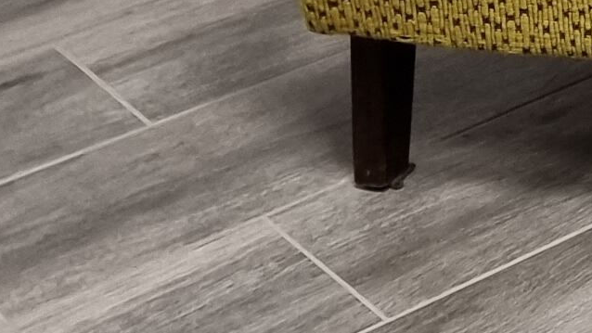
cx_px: 1228
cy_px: -243
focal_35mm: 164
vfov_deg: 7.2
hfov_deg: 11.6
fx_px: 2575
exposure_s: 1/50
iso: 200
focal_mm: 6.7
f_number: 1.8
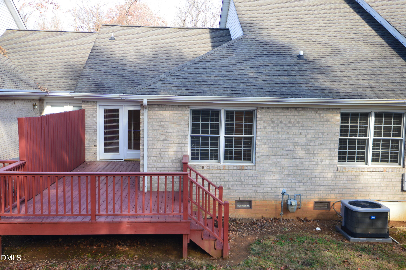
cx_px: 203
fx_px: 406
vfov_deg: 36.8
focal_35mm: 36
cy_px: 135
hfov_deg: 53.2
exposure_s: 1/50
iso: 100
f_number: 4.8
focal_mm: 24
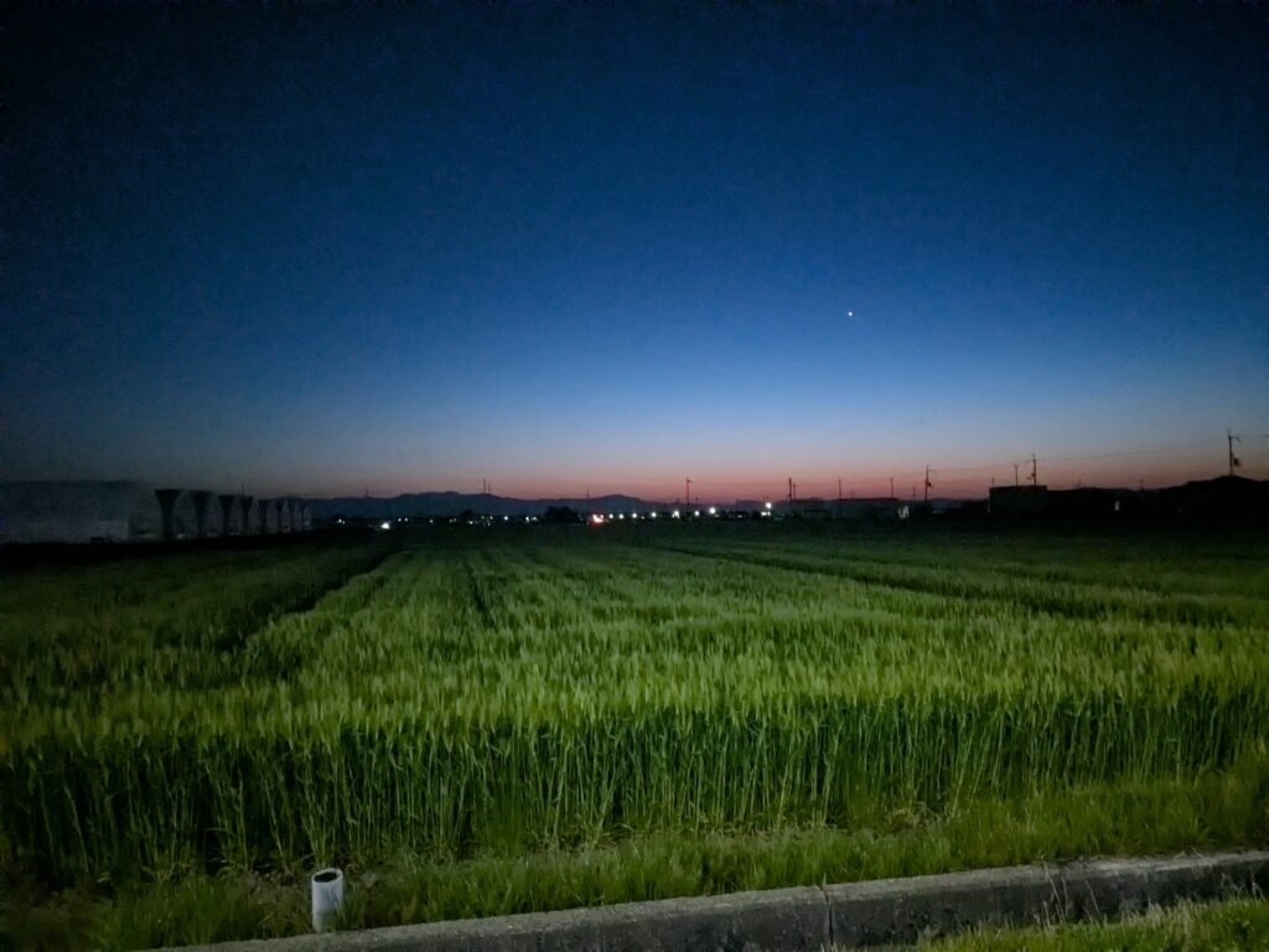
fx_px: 990
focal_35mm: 27
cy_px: 476
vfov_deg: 51.4
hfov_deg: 65.3
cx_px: 634
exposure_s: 1/15
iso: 5667
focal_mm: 4.38
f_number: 1.73
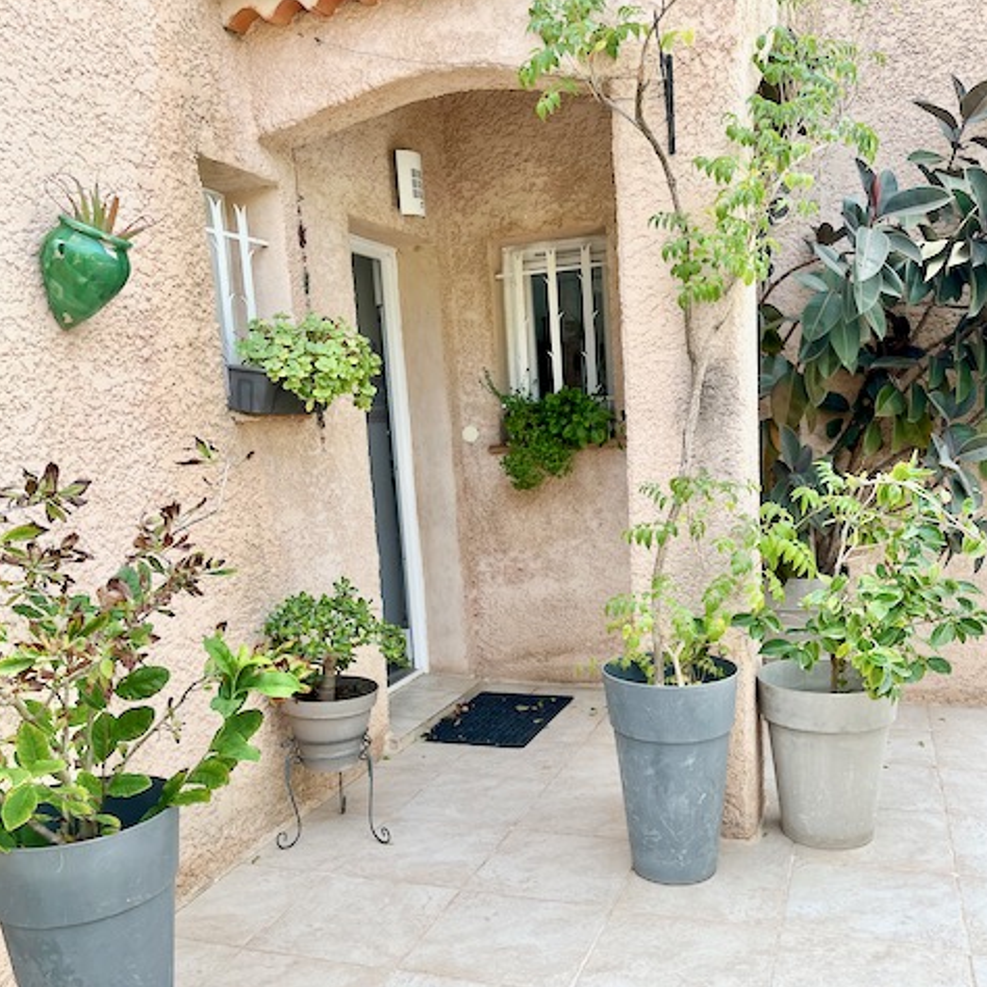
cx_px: 494
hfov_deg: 52.5
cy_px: 556
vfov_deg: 52.4
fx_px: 1000
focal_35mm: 31
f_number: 1.6
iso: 50
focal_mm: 5.1
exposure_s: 1/718
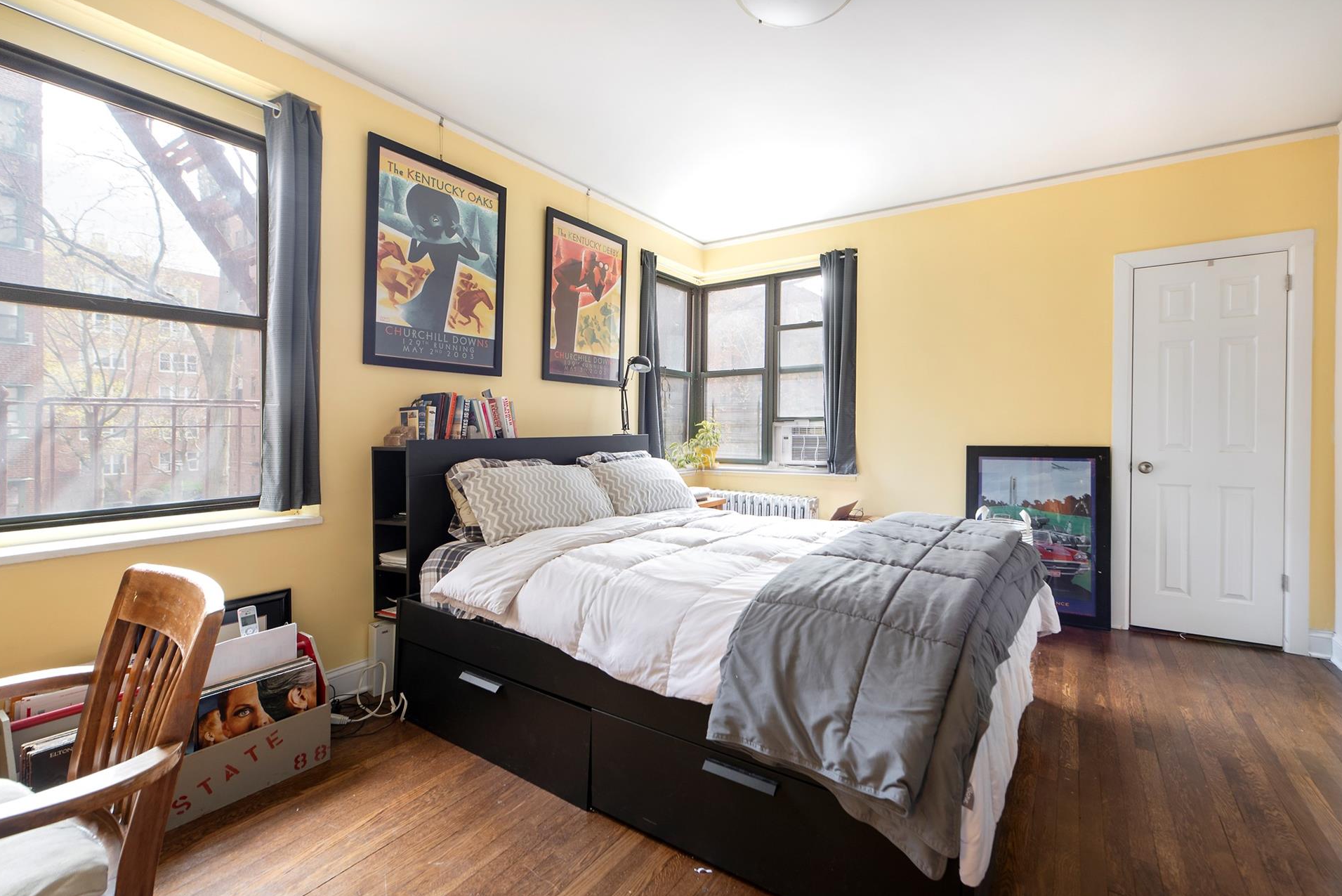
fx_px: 559
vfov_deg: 77.4
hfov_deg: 100.3
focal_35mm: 15
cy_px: 450
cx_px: 699
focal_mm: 14
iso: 320
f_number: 8
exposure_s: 1/3
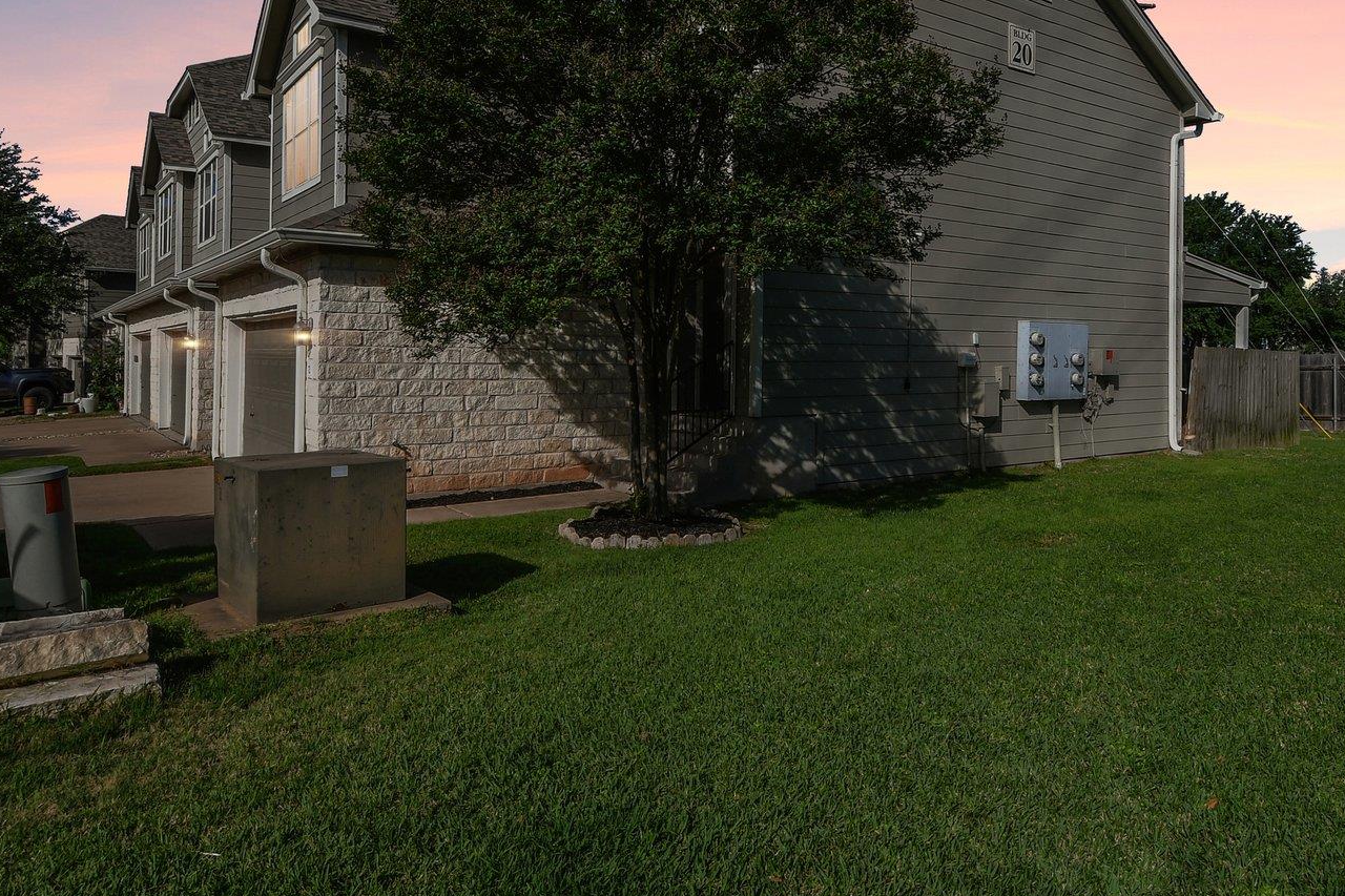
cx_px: 750
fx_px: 896
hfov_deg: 73.5
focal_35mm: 24
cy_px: 245
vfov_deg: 51.3
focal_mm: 10
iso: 400
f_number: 8
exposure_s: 1/1600
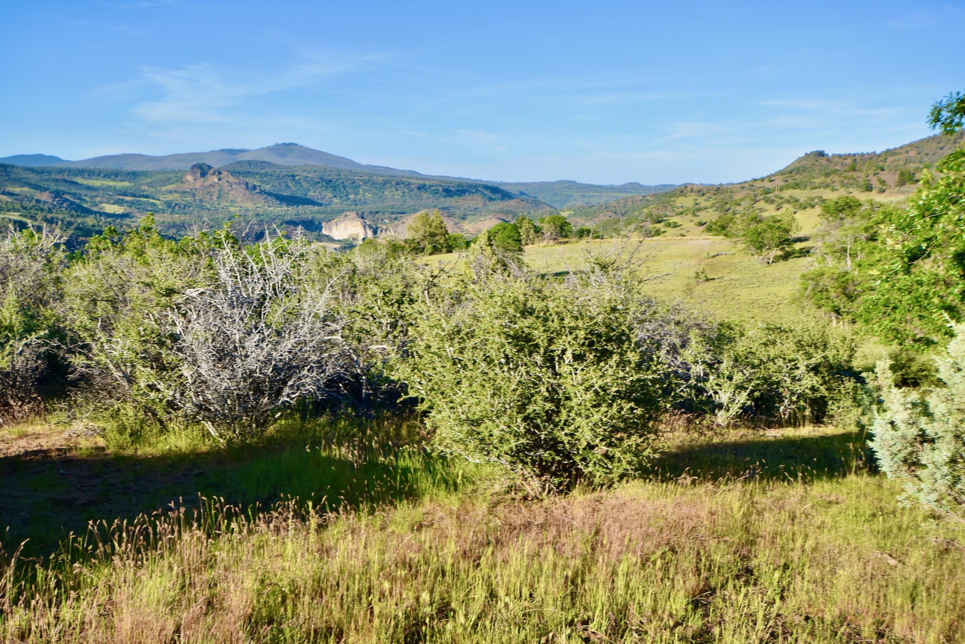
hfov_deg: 53.1
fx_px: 965
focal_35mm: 36
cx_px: 482
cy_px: 322
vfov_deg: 36.9
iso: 200
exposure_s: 1/250
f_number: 8
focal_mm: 24
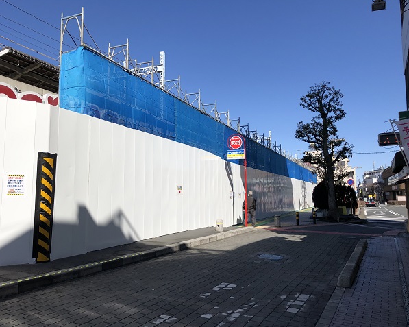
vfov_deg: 48.5
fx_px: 363
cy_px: 164
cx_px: 191
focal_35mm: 30
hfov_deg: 58.7
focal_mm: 3.99
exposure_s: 1/3205
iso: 25
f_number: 1.8
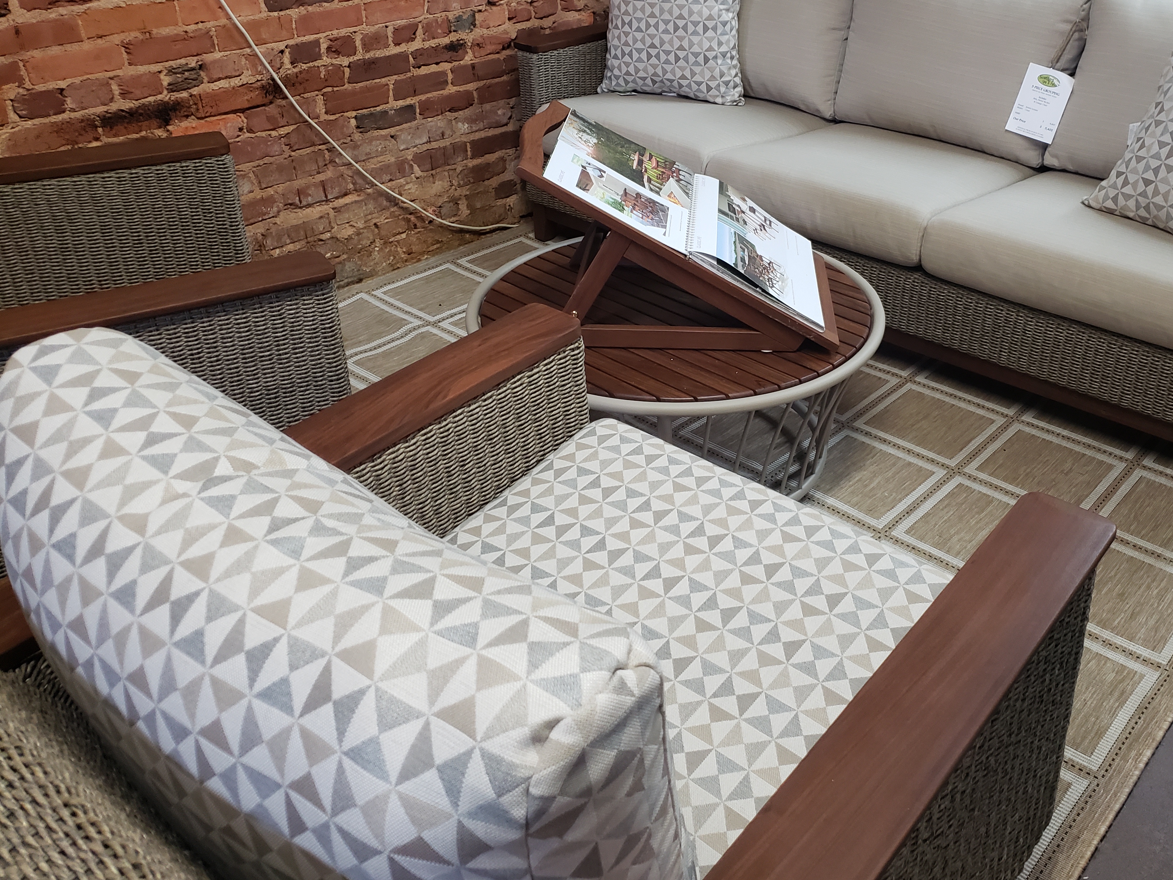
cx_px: 719
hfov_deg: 56.3
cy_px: 354
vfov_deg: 43.9
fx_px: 1084
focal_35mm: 32
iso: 320
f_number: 1.5
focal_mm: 4.3
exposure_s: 1/60
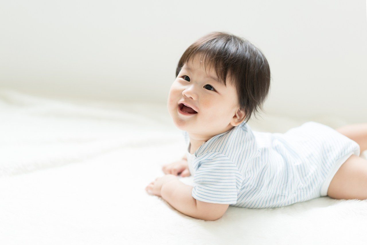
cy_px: 122
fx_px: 561
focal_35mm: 55
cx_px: 184
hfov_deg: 36.3
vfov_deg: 24.6
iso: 200
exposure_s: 1/160
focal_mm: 55
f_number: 2
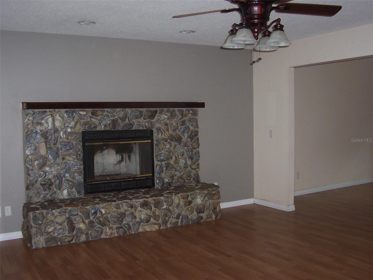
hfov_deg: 50.1
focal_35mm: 37
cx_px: 186
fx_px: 399
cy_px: 140
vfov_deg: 38.7
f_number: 2.8
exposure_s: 1/60
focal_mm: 5.6
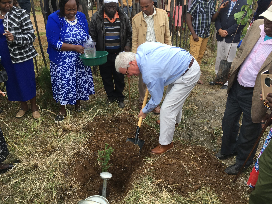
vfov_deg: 48.2
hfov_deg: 61.7
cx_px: 136
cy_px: 102
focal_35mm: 29
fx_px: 228
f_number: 2.2
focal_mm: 4.15
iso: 25
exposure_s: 1/381
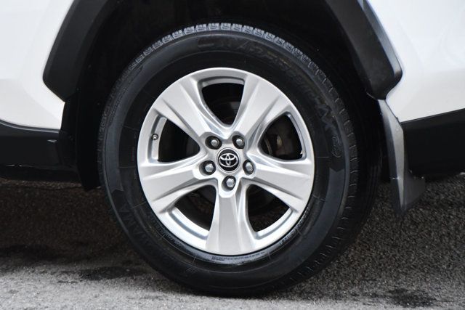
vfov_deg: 8.7
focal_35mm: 157
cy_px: 155
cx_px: 232
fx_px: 2028
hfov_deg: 13.1
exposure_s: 1/125
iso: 2800
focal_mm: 105
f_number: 4.8
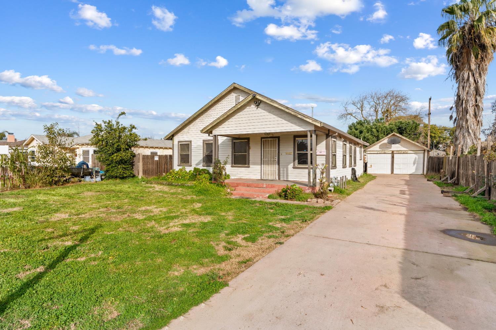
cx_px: 248
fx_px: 262
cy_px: 165
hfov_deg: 86.9
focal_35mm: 19
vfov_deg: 64.6
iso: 100
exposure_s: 1/60
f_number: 8
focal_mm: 19
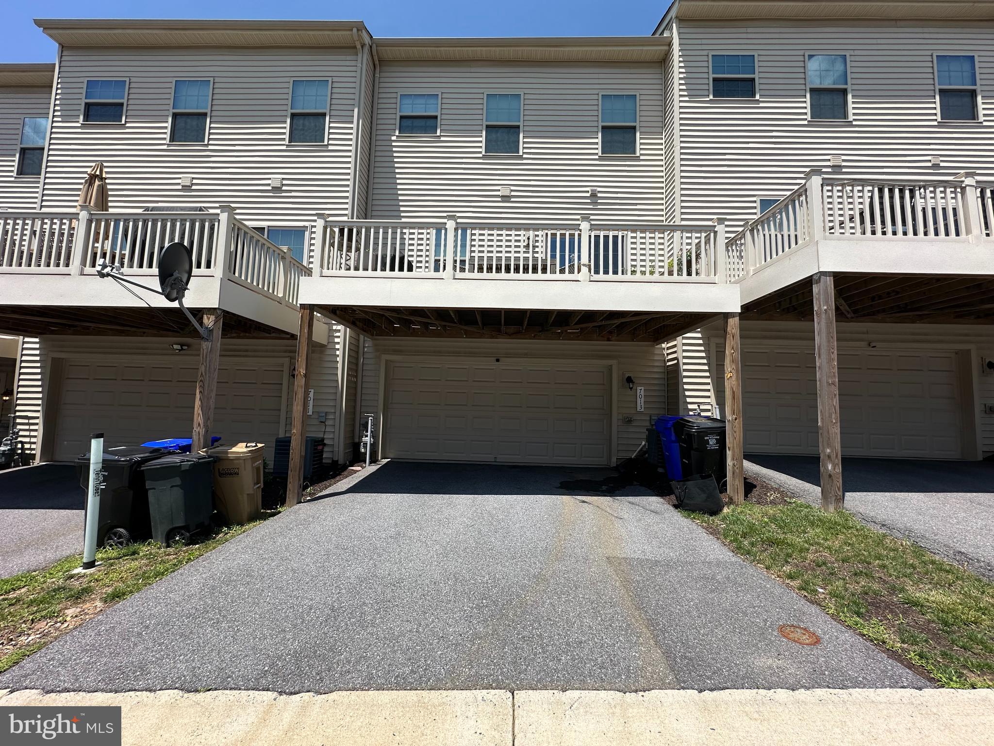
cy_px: 373
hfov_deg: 102.1
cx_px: 497
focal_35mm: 14
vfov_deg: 85.7
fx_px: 402
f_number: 2.2
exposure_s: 1/1276
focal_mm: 2.22
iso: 40
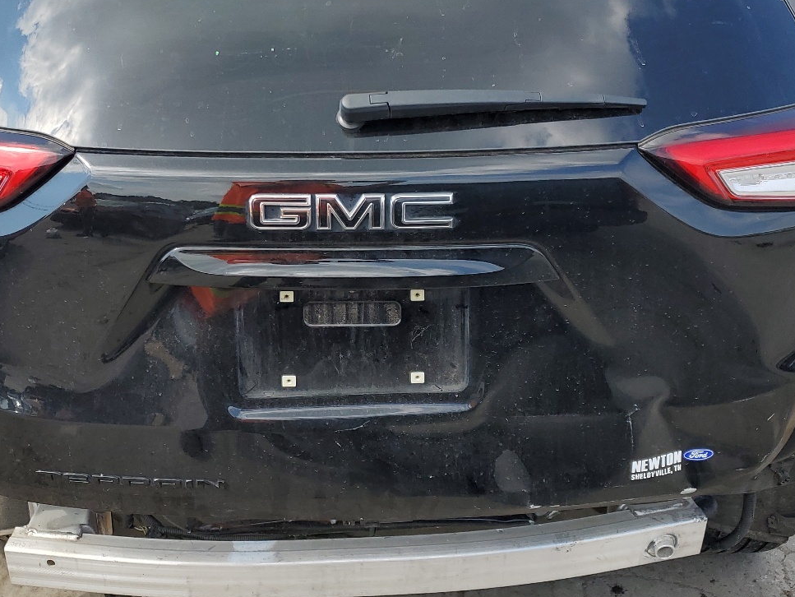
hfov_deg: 43.6
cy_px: 219
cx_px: 314
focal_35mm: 43
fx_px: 988
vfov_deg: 33.4
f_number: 1.5
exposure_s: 1/1429
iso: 50
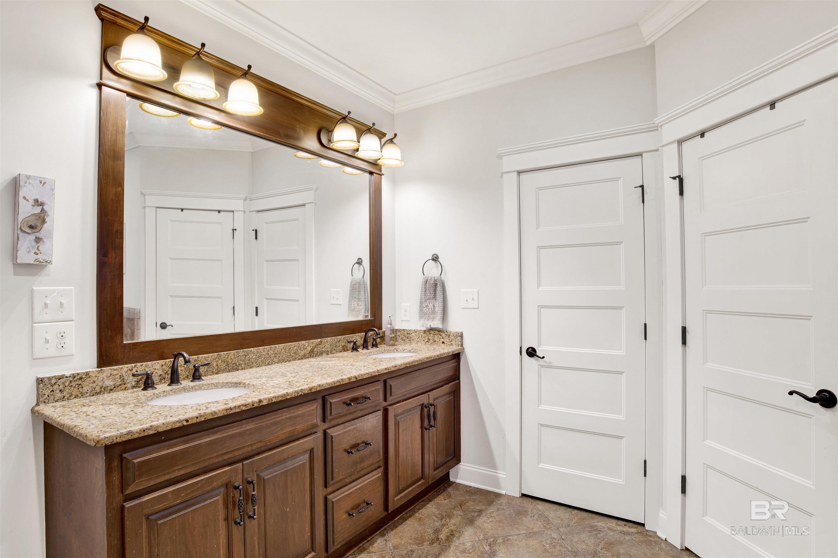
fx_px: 419
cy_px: 279
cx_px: 419
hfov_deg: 90.0
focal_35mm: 18
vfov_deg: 67.4
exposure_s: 1
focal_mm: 18
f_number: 11
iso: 200
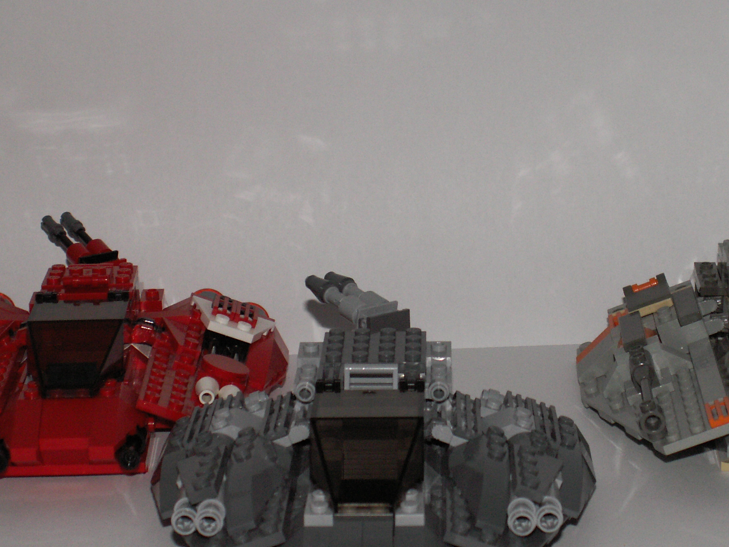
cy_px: 297
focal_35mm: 97
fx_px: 2043
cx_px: 415
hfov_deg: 20.2
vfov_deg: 15.2
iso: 160
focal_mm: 10.25
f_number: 3.2
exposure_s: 1/40
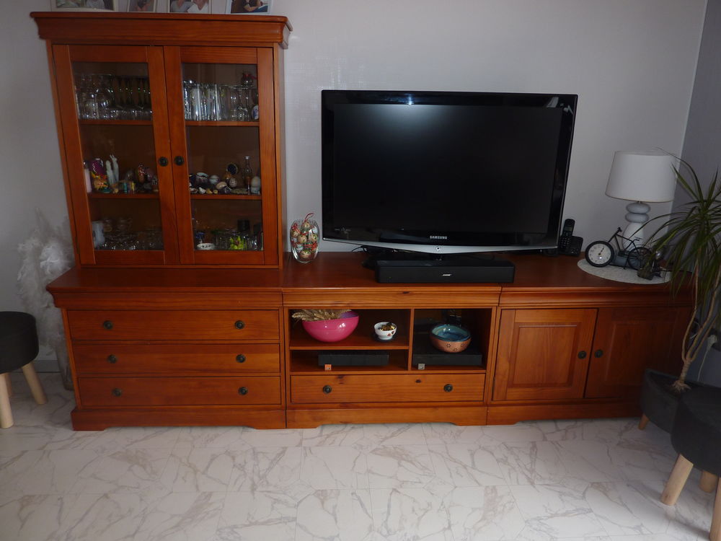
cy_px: 270
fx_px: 521
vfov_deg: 54.9
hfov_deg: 69.4
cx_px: 360
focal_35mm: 25
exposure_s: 1/30
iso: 100
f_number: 3.3
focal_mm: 4.1
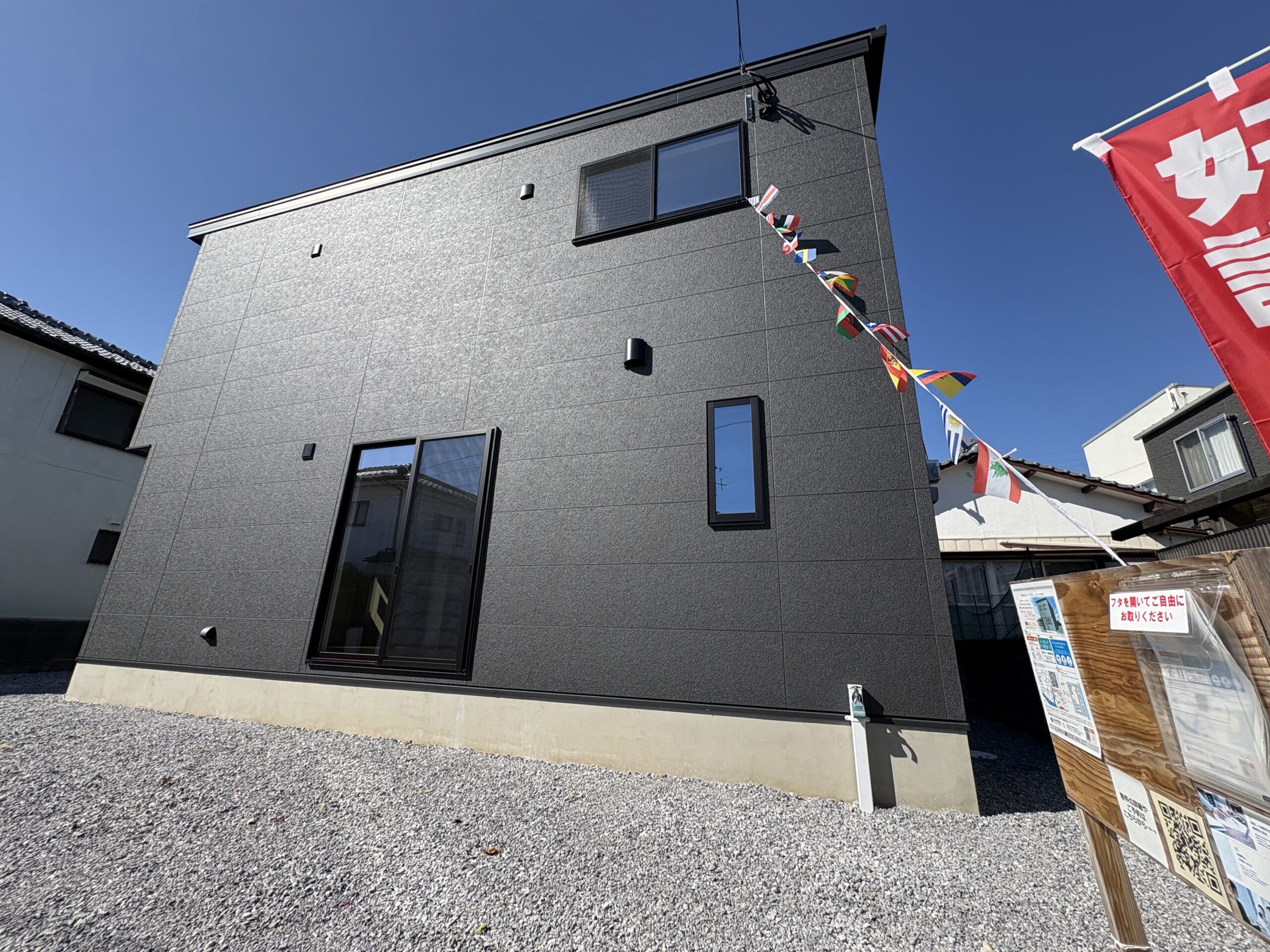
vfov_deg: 85.7
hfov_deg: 102.1
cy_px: 476
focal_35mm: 14
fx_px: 514
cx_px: 635
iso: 50
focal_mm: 2.22
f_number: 2.2
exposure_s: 1/1395
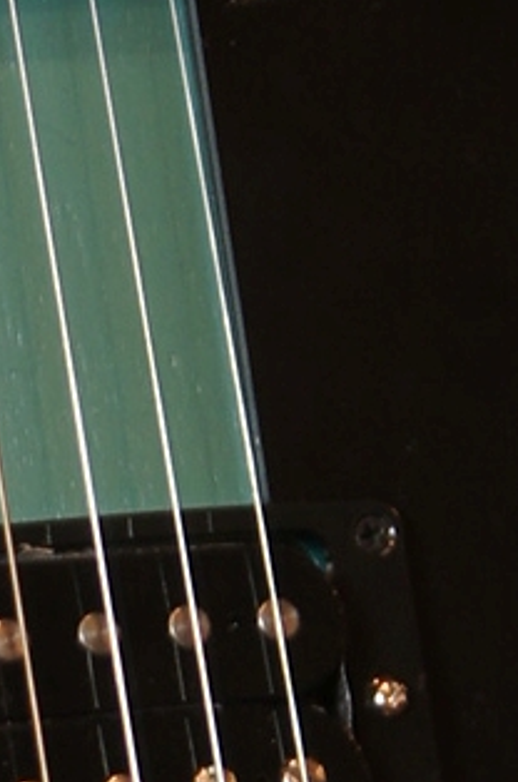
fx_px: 13042
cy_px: 326
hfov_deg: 2.3
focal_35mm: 602
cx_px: 142
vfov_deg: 3.4
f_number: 5
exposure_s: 1/8
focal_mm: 55
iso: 100
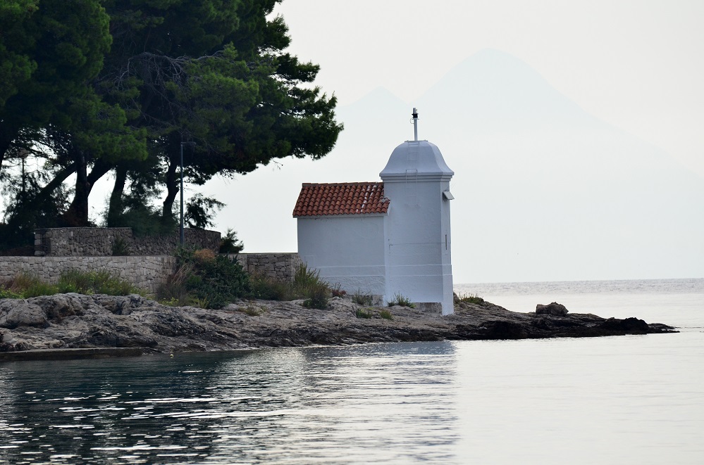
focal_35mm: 292
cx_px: 352
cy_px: 232
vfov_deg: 4.7
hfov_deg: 7.1
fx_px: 5706
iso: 400
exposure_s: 1/2000
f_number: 5.6
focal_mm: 195
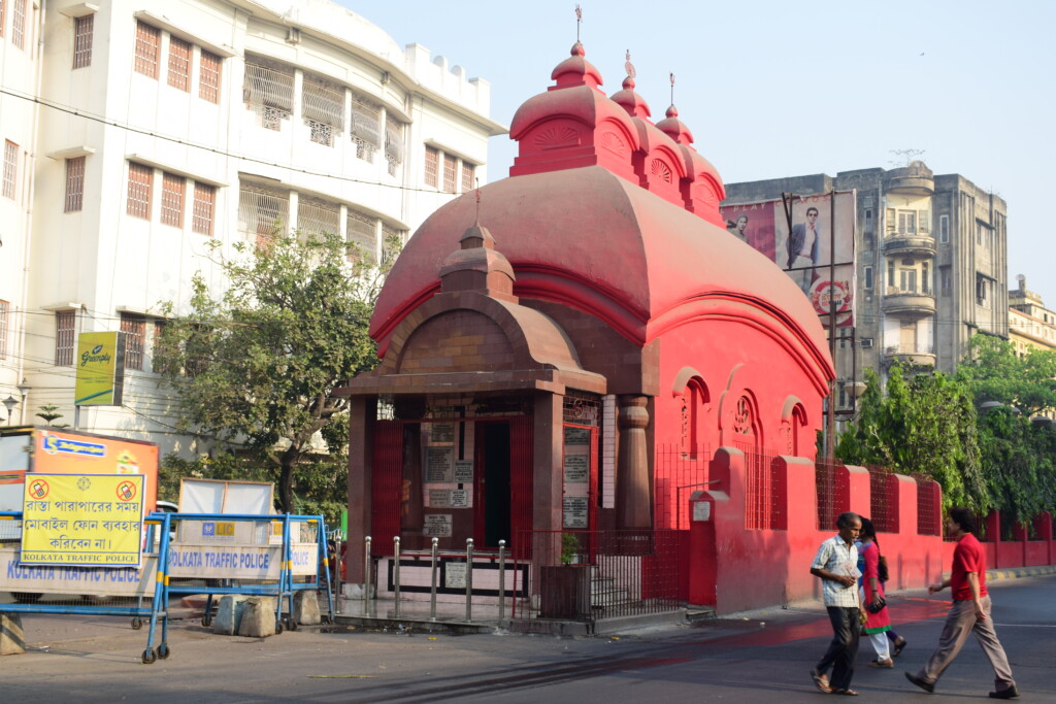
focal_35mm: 45
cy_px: 352
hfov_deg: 43.6
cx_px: 528
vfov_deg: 29.9
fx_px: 1320
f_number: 8
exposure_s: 1/100
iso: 100
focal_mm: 30
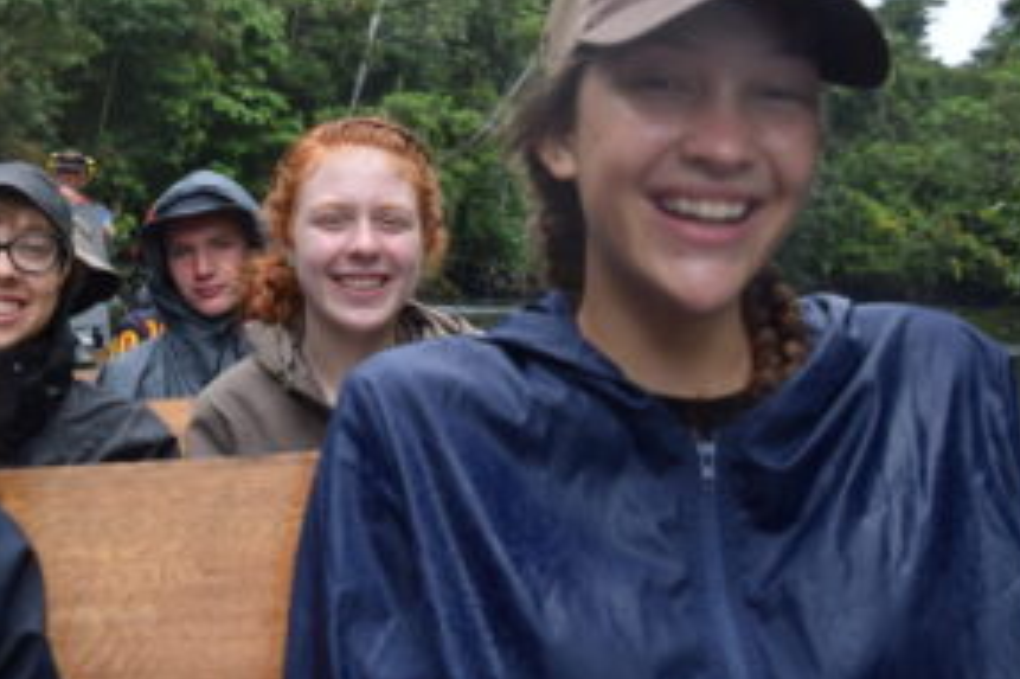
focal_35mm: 47
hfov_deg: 41.3
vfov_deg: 28.4
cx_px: 331
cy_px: 231
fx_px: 1331
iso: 450
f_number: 4
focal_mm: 20
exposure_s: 1/1000
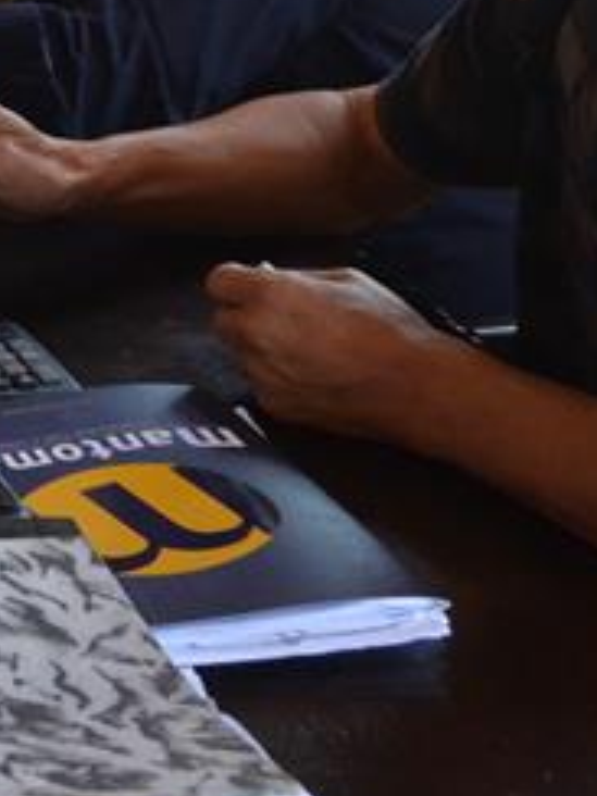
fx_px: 3058
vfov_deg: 14.5
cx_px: -561
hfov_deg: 10.3
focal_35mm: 133
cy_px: -34
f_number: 6.3
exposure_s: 1/160
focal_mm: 22
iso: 1600
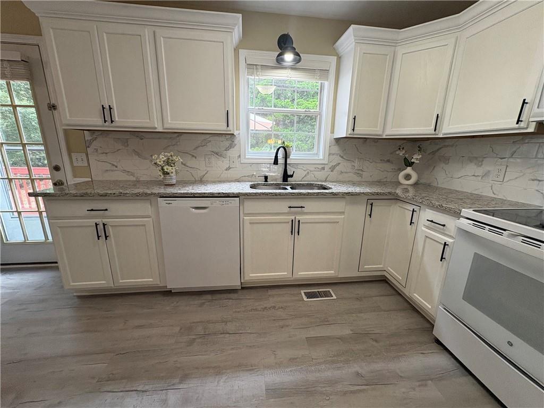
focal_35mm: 14
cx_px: 272
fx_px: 220
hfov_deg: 102.1
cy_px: 204
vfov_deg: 85.7
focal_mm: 2.22
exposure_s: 1/60
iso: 160
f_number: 2.2
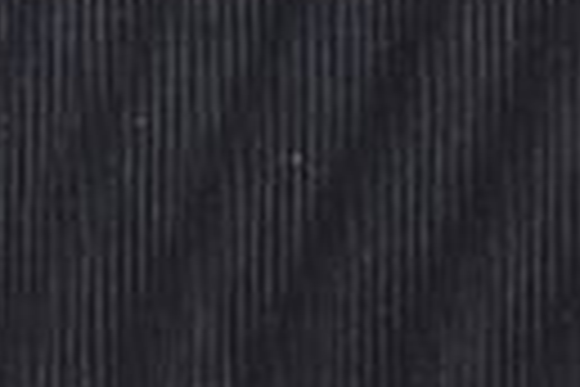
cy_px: 101
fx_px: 8824
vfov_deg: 2.5
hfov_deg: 3.8
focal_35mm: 548
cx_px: 301
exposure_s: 1/125
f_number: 9.5
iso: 3200
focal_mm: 105
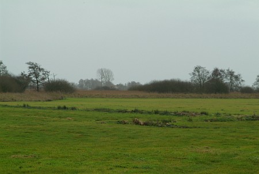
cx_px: 130
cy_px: 87
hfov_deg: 10.1
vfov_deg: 6.8
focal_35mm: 203
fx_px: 1462
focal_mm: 135
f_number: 8
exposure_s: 1/250
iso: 400
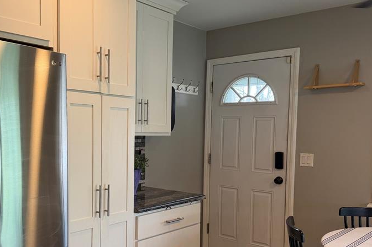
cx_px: 144
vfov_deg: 34.8
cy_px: 154
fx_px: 392
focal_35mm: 38
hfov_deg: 50.3
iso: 200
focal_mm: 6.76
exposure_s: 1/120
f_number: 1.78
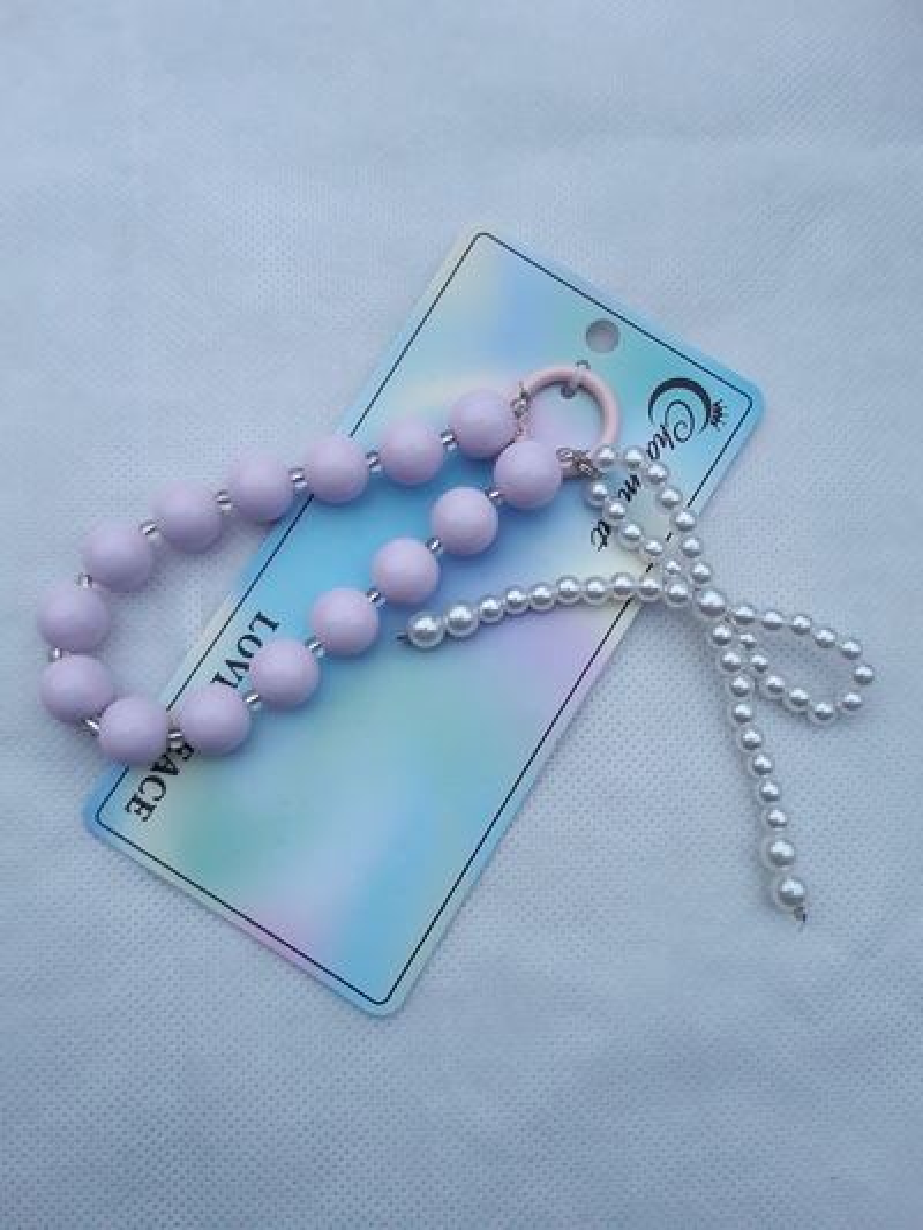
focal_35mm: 28
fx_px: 995
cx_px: 462
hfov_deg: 49.8
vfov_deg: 63.4
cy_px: 615
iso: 100
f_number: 1.9
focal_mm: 3.7
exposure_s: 1/178
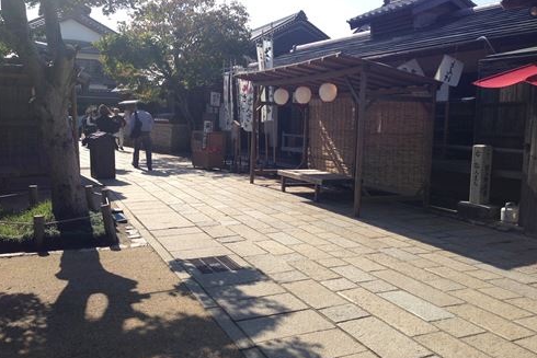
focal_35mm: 35
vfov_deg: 37.9
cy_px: 186
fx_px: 522
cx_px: 267
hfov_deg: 54.4
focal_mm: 4.12
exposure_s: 1/1808
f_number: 2.4
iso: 50
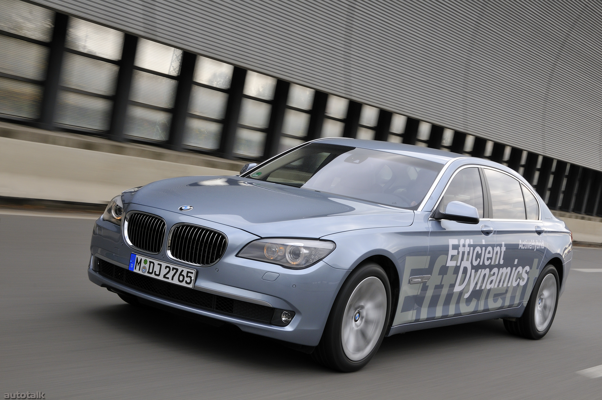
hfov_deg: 37.9
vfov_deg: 25.7
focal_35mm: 52
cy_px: 200
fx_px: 877
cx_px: 301
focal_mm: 35
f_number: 16
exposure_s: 1/60
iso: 200
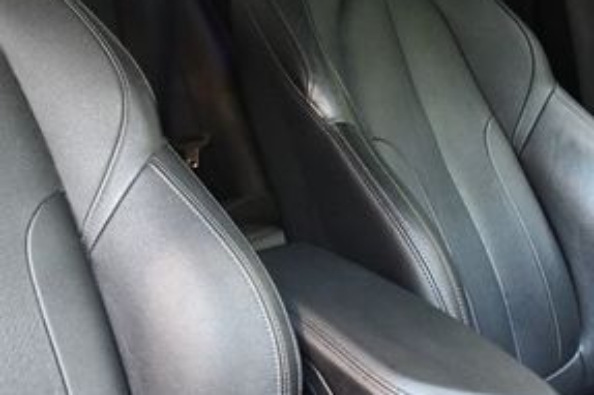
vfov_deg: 20.0
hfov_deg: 29.5
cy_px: 64
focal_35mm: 67
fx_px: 1105
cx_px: 132
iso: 4500
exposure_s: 1/60
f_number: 3.5
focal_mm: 20
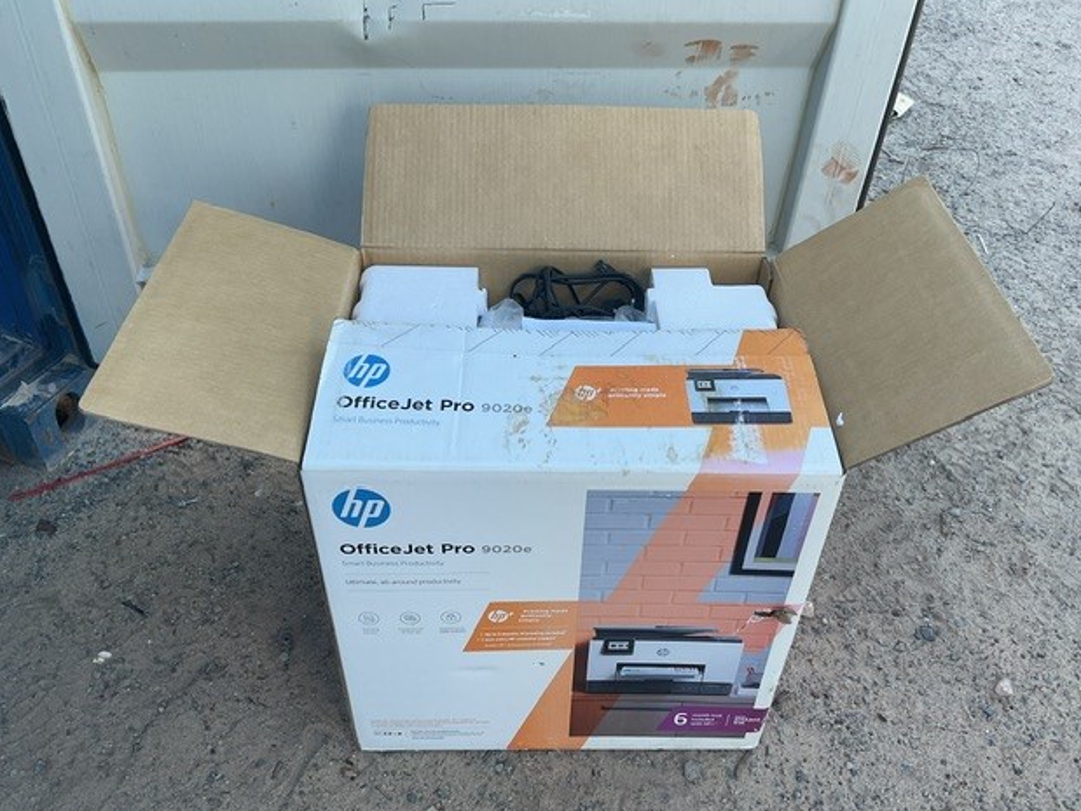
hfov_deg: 60.0
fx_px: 937
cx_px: 557
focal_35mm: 30
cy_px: 418
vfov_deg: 46.8
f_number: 1.8
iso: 16
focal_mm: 3
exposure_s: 1/185
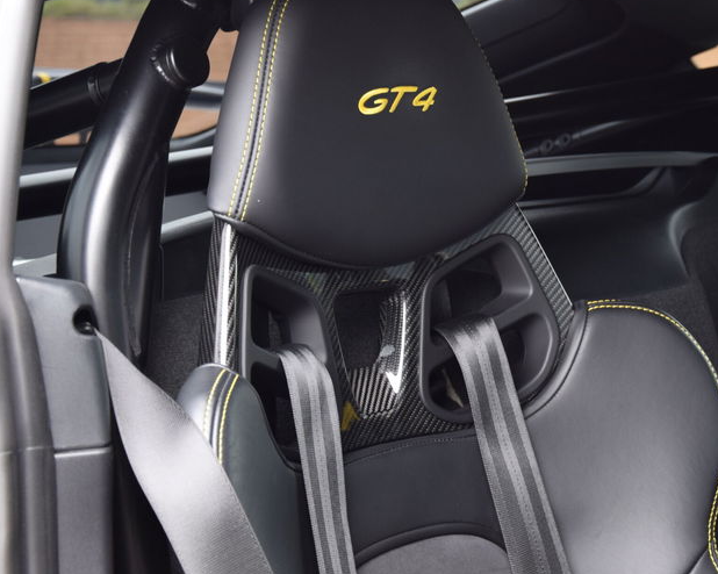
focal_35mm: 98
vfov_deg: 15.7
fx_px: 2082
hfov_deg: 19.5
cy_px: 267
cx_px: 518
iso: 360
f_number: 4.8
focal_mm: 42
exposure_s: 1/60
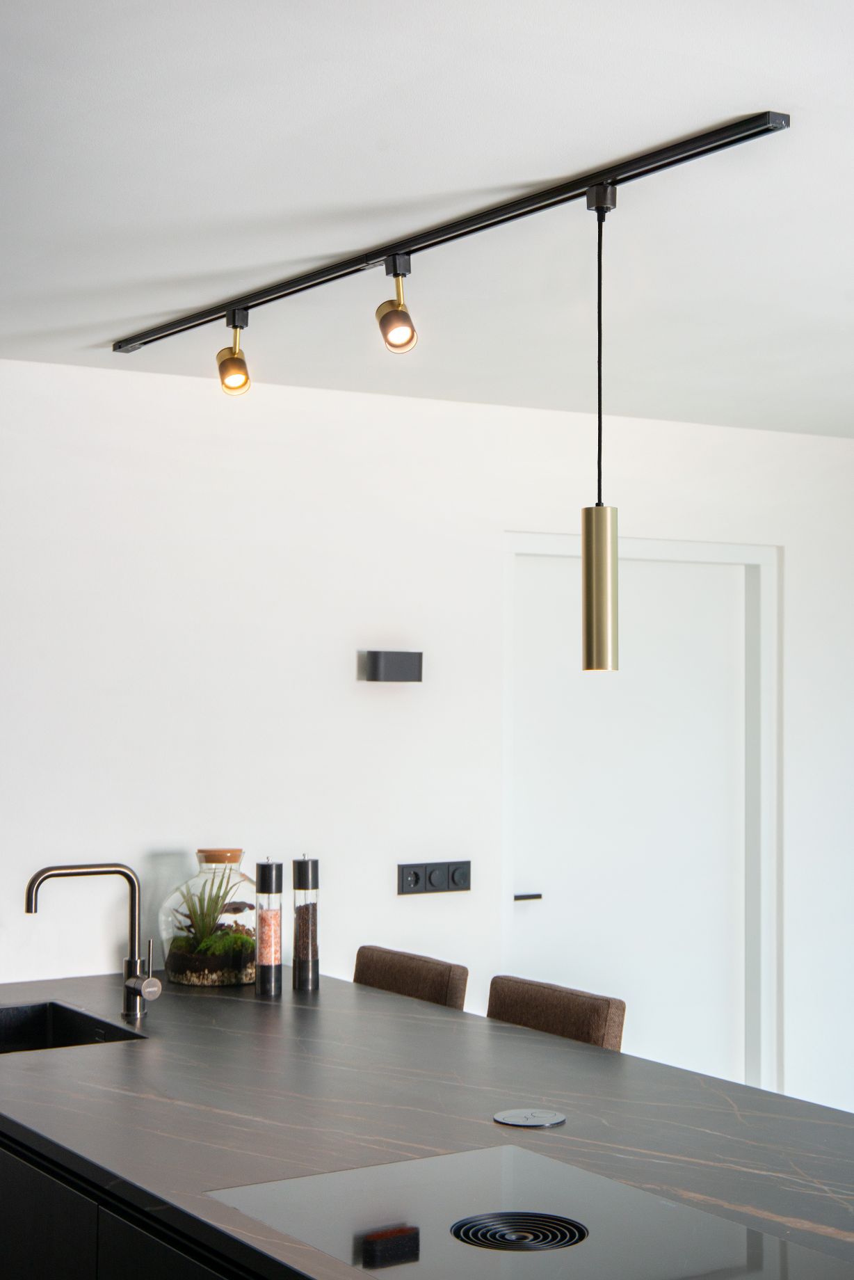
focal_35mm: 50
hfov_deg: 27.0
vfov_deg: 39.6
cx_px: 427
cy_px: 640
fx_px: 1778
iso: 200
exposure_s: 1/125
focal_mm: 50
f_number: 7.1
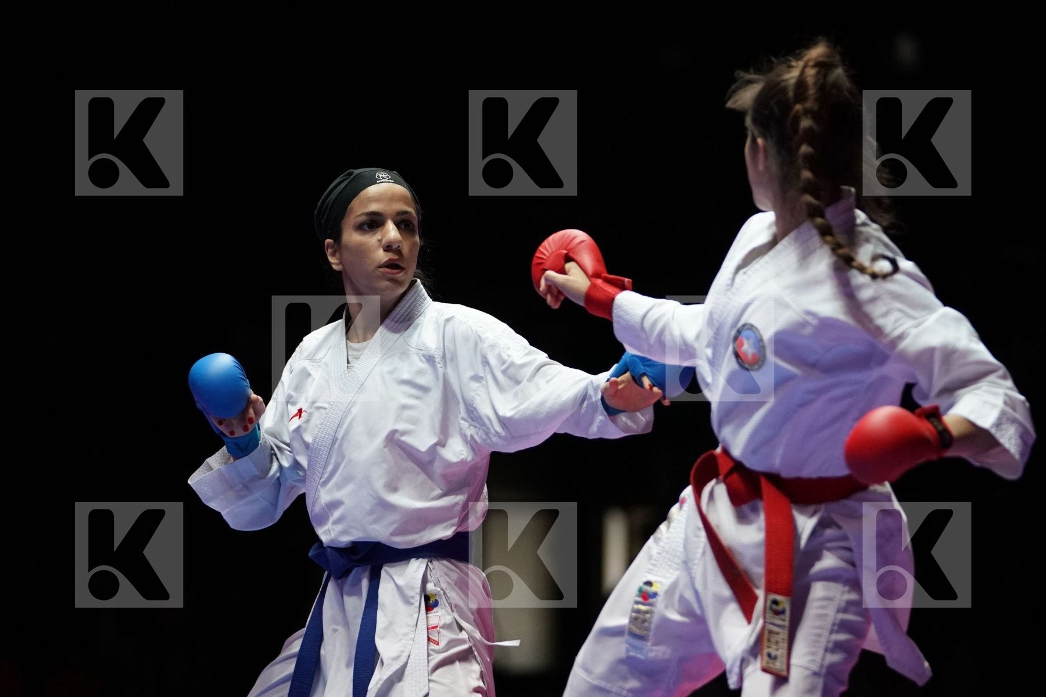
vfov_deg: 6.6
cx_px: 523
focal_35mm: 207
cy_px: 348
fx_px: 6014
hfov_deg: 9.9
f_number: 2.8
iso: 3200
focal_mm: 138
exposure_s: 1/1000
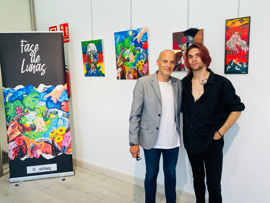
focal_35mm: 26
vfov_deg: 53.1
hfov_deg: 67.3
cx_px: 135
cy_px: 102
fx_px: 203
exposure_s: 1/140
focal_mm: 4.25
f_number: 1.8
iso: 32
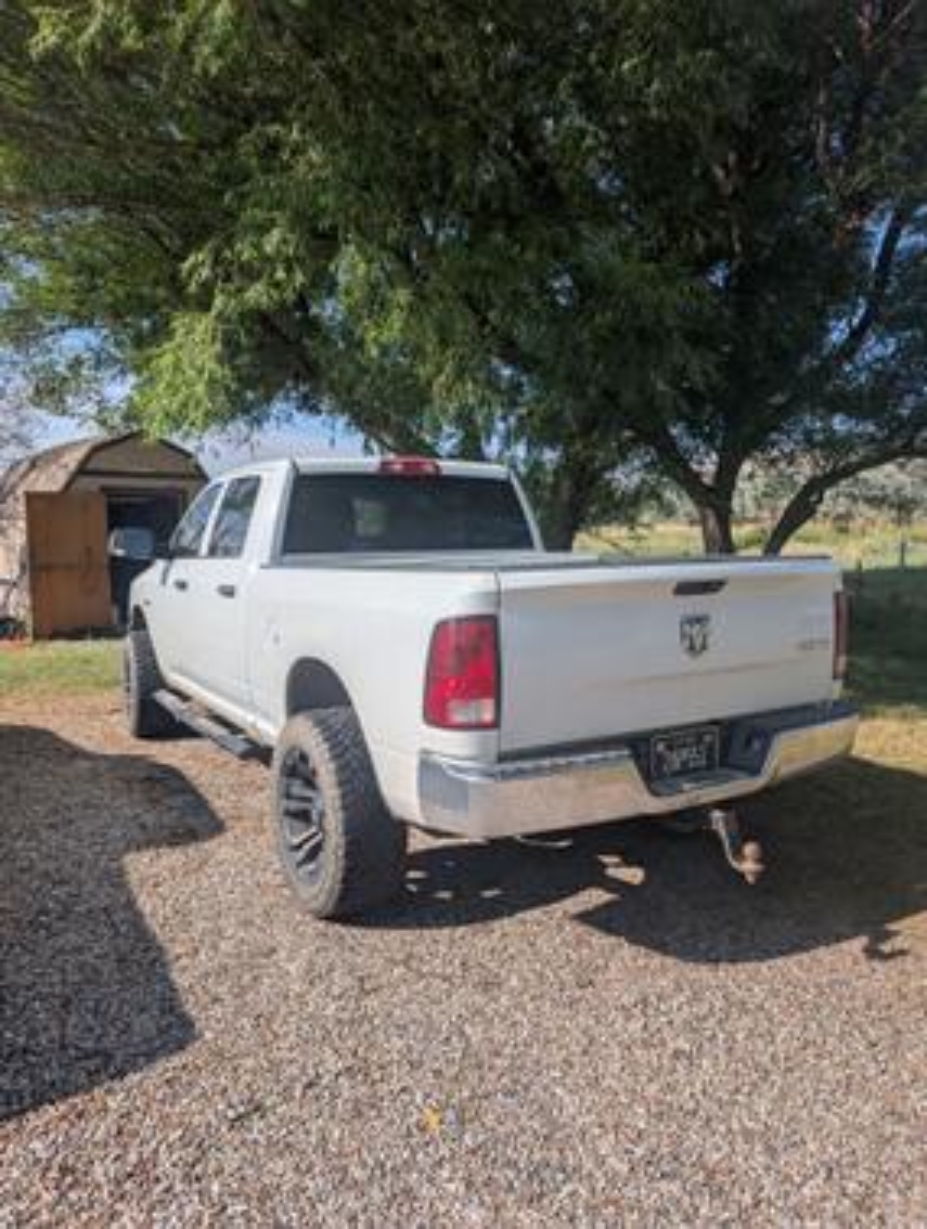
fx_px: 854
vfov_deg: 71.5
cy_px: 614
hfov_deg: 57.0
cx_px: 464
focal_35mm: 24
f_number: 1.68
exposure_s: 1/1689
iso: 22
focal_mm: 6.9
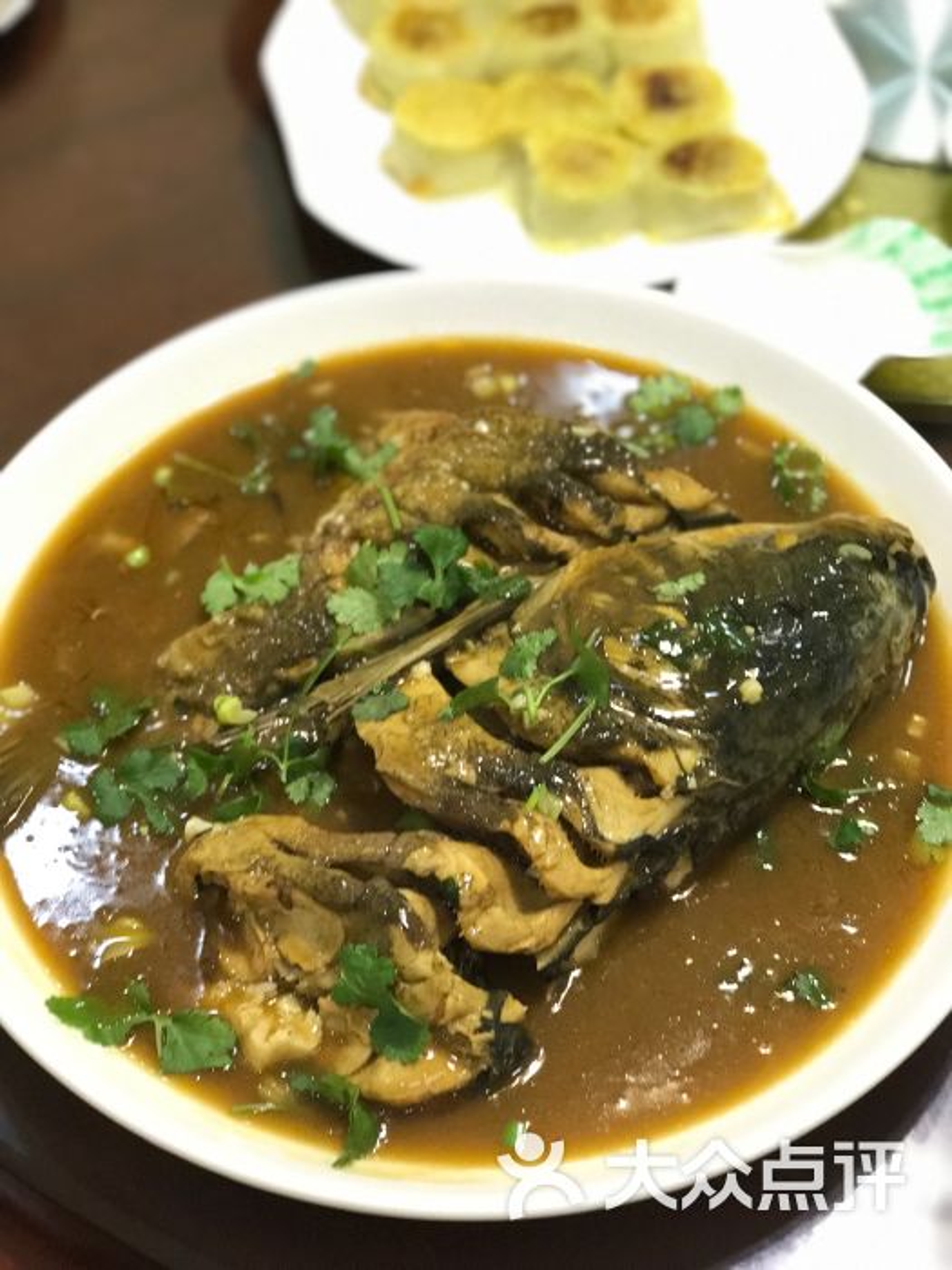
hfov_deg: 25.7
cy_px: 635
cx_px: 476
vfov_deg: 33.8
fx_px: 2090
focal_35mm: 57
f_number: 2.8
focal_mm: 6.6
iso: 250
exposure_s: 1/50
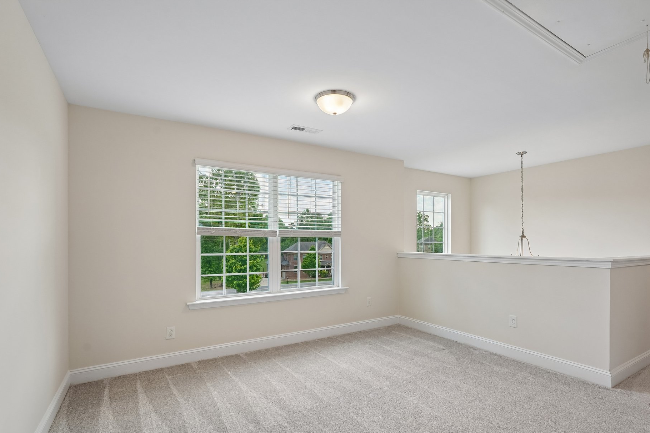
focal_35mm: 19
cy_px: 241
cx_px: 332
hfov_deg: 88.2
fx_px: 335
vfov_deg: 65.6
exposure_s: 1/80
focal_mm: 16.5
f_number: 8
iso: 400
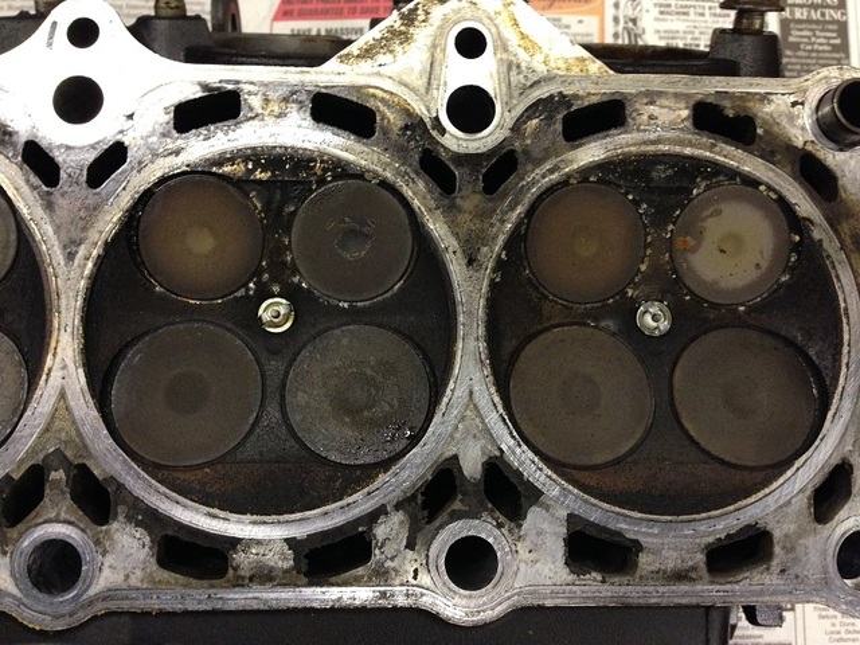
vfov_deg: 42.9
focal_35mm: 33
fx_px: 820
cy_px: 322
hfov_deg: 55.4
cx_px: 430
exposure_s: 1/20
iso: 400
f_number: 2.4
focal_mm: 4.12
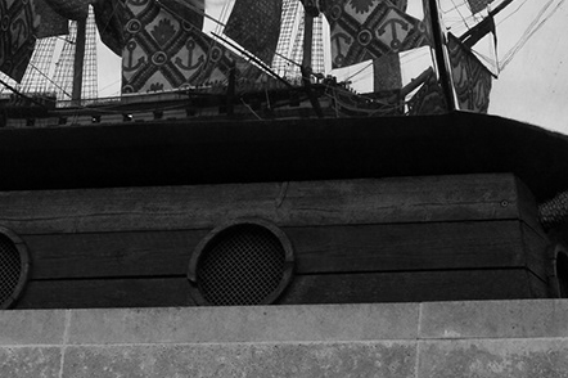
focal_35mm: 171
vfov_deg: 8.0
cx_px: 294
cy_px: -37
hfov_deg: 12.0
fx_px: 2696
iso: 400
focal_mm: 36
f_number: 11
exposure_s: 1/640
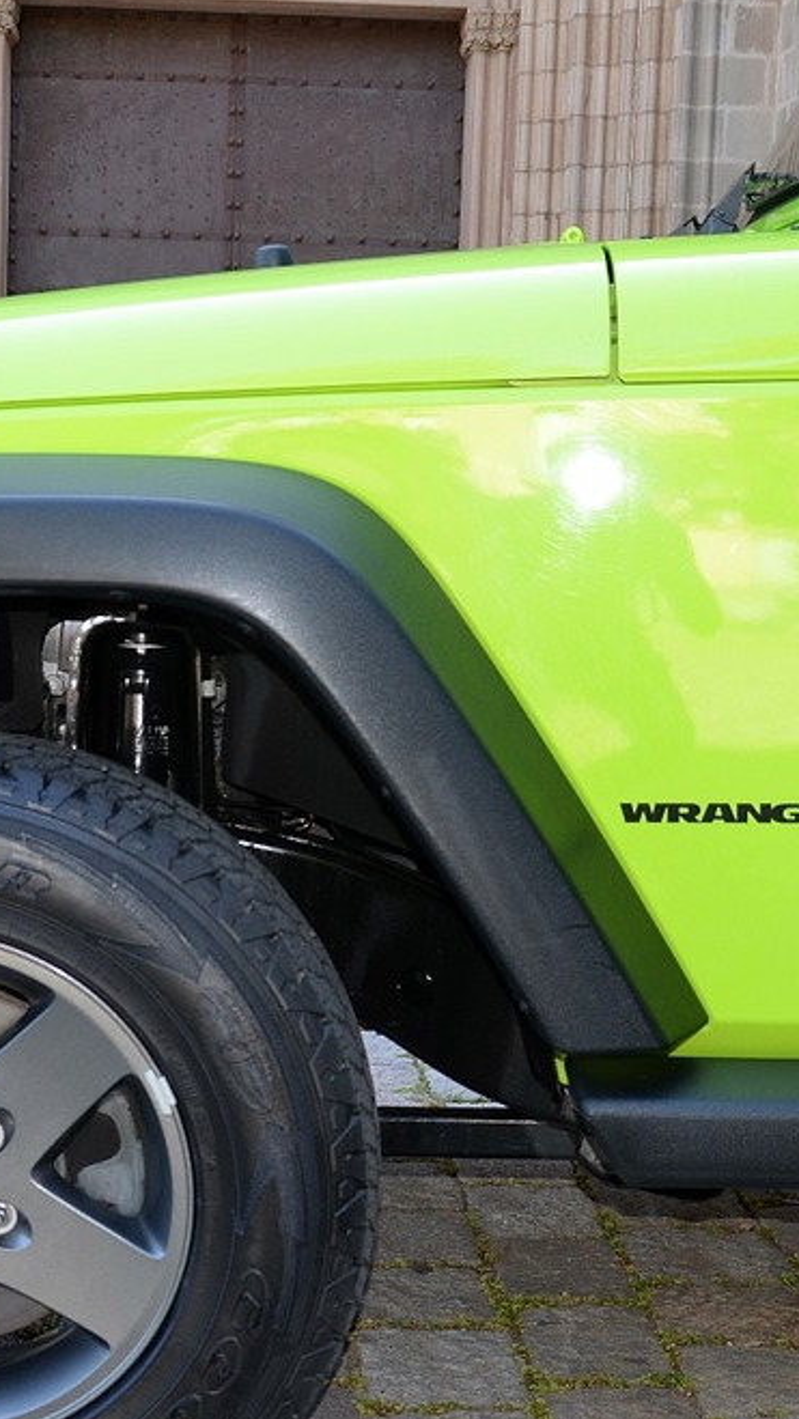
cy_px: 797
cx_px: 213
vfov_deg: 31.4
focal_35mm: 67
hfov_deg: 17.9
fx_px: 2522
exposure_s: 1/125
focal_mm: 22
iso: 220
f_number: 3.8
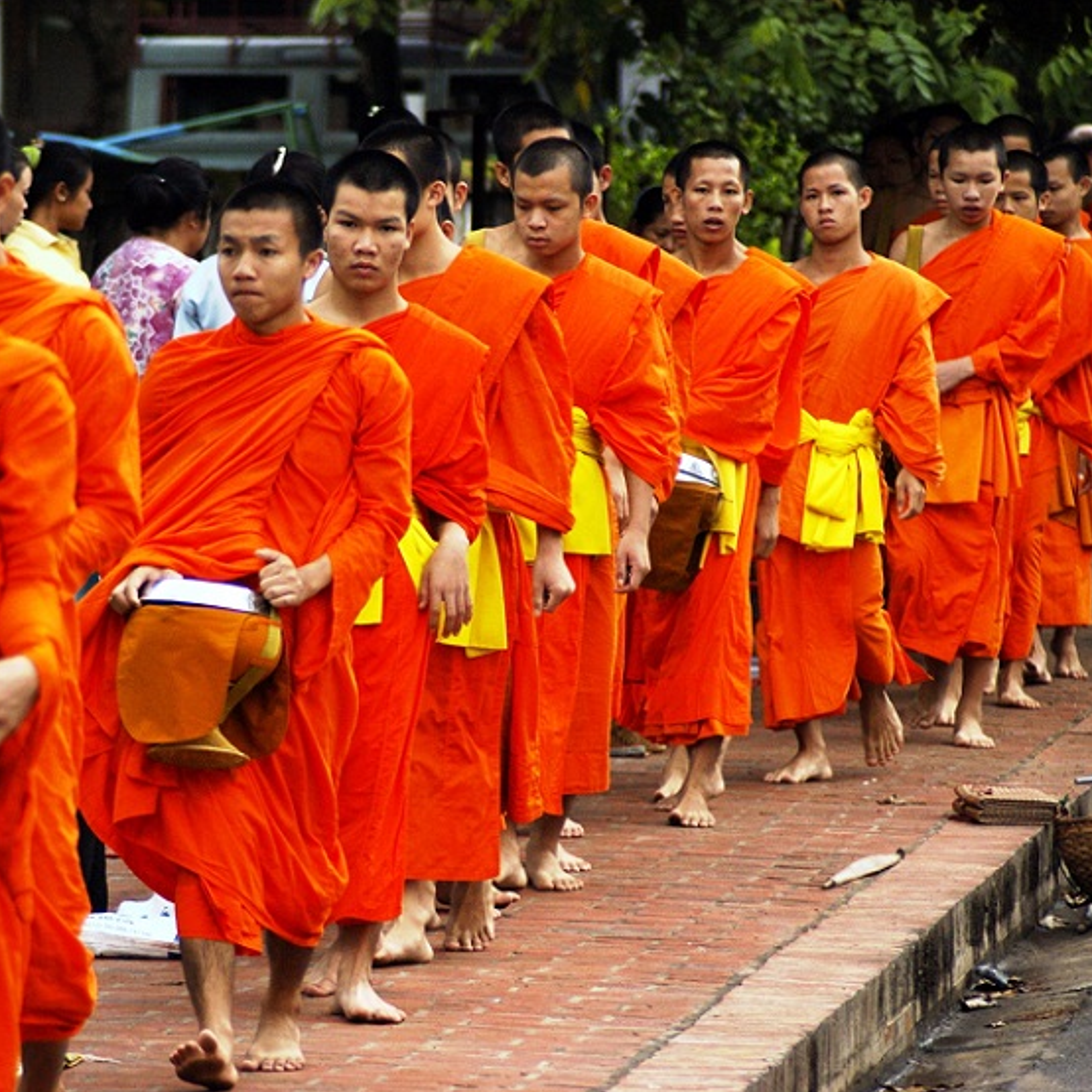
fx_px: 10315
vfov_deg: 6.1
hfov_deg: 6.1
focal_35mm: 289
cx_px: 361
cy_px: 548
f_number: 4.5
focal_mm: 150
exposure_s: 1/160
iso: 400
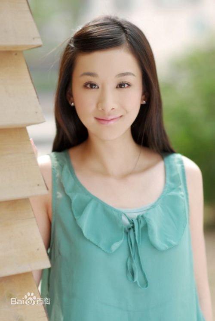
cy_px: 160
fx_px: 1137
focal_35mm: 128
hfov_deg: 10.8
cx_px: 108
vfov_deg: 16.0
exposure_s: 1/800
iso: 100
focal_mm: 85
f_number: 2
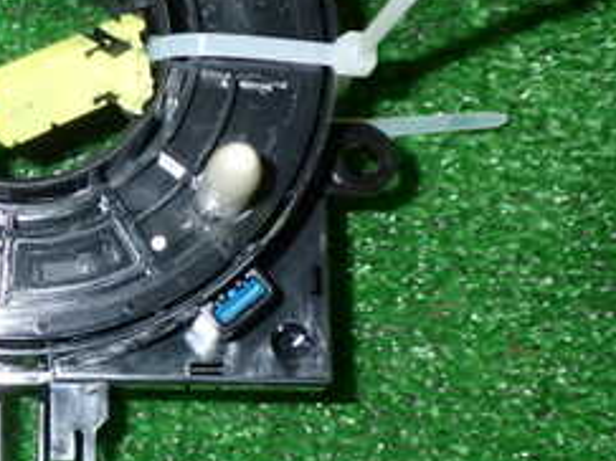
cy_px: 132
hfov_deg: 21.3
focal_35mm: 89
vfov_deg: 16.5
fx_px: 1583
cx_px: 3
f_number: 7.1
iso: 400
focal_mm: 6.37
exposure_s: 1/40
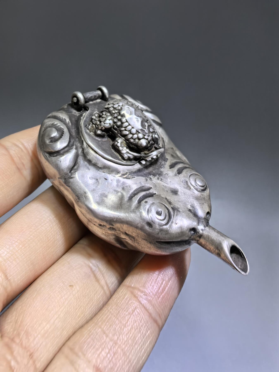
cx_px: 140
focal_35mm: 27
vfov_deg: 65.3
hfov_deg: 51.4
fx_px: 290
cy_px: 186
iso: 200
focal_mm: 1.95
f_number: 2.2
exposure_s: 1/200
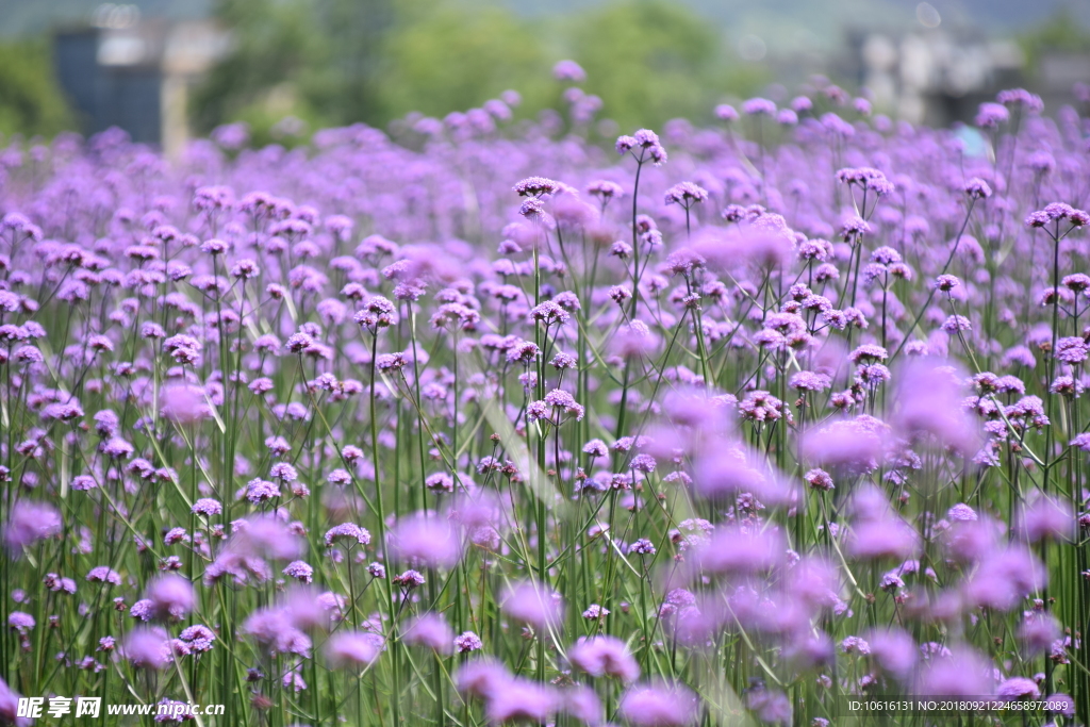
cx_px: 545
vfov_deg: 5.4
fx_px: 7721
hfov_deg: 8.1
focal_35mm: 255
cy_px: 364
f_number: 6
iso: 180
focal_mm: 170
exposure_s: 1/400
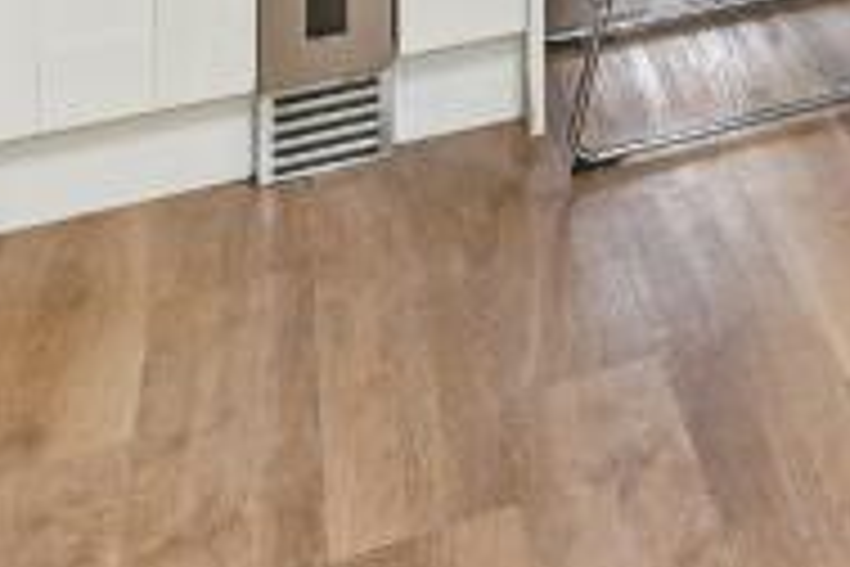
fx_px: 1794
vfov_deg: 13.6
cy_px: -742
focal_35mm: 76
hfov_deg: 19.9
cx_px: 1507
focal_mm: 14
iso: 400
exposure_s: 1/5
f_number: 14
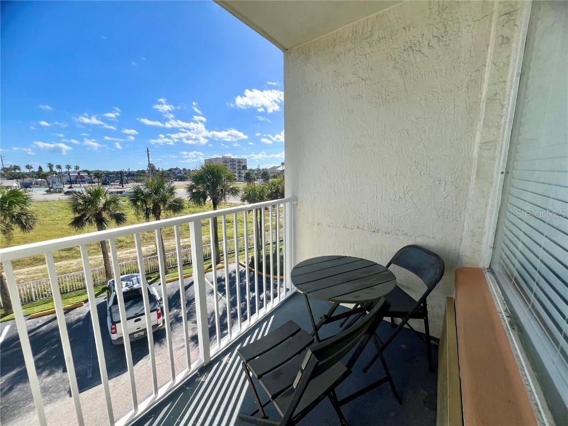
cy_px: 213
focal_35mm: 13
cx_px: 284
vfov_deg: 89.9
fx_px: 213
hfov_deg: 106.2
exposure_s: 1/1508
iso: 32
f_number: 1.8
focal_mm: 1.57
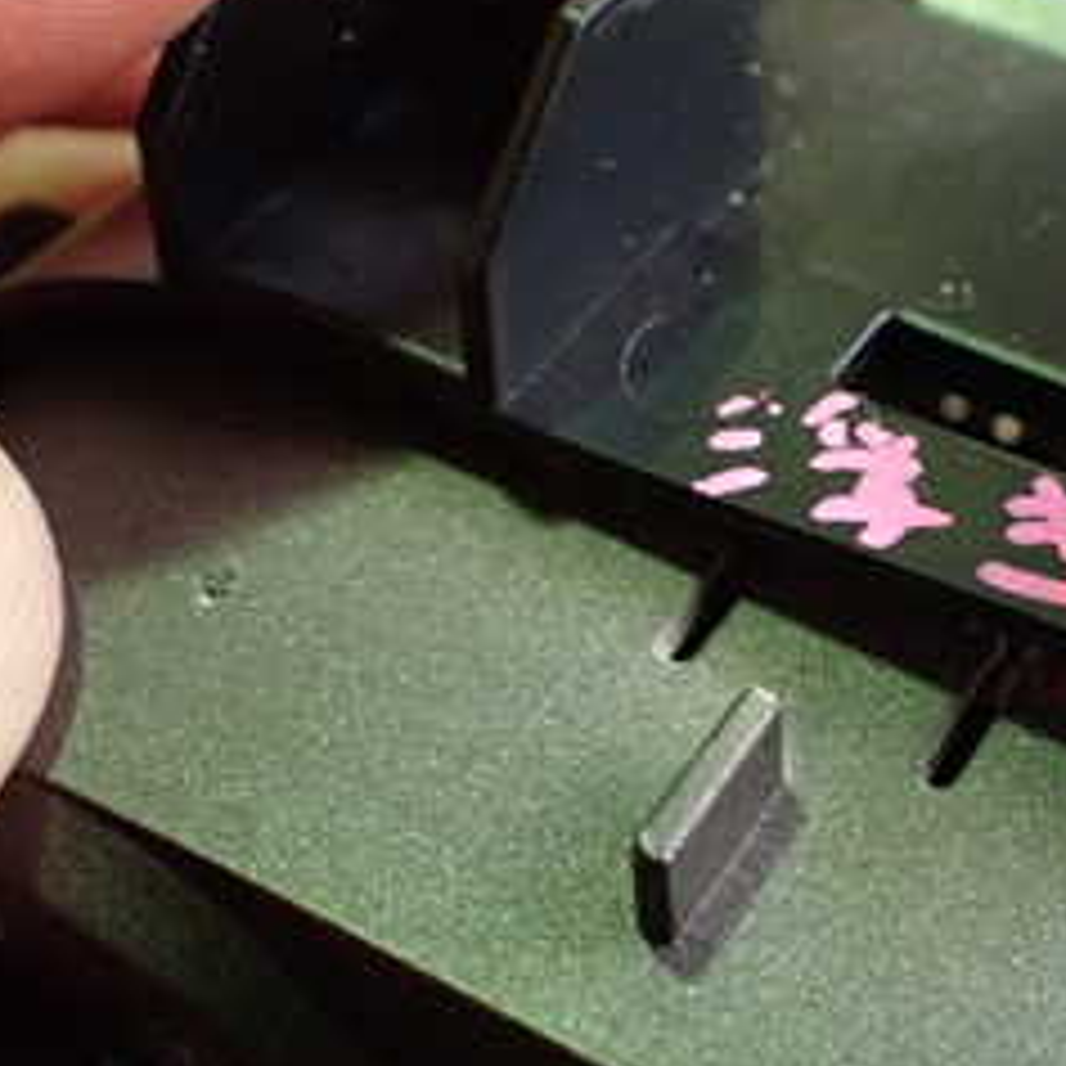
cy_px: 585
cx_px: 886
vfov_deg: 25.7
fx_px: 2334
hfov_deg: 25.2
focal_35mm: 67
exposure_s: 1/80
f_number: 2.3
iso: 800
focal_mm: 5.4
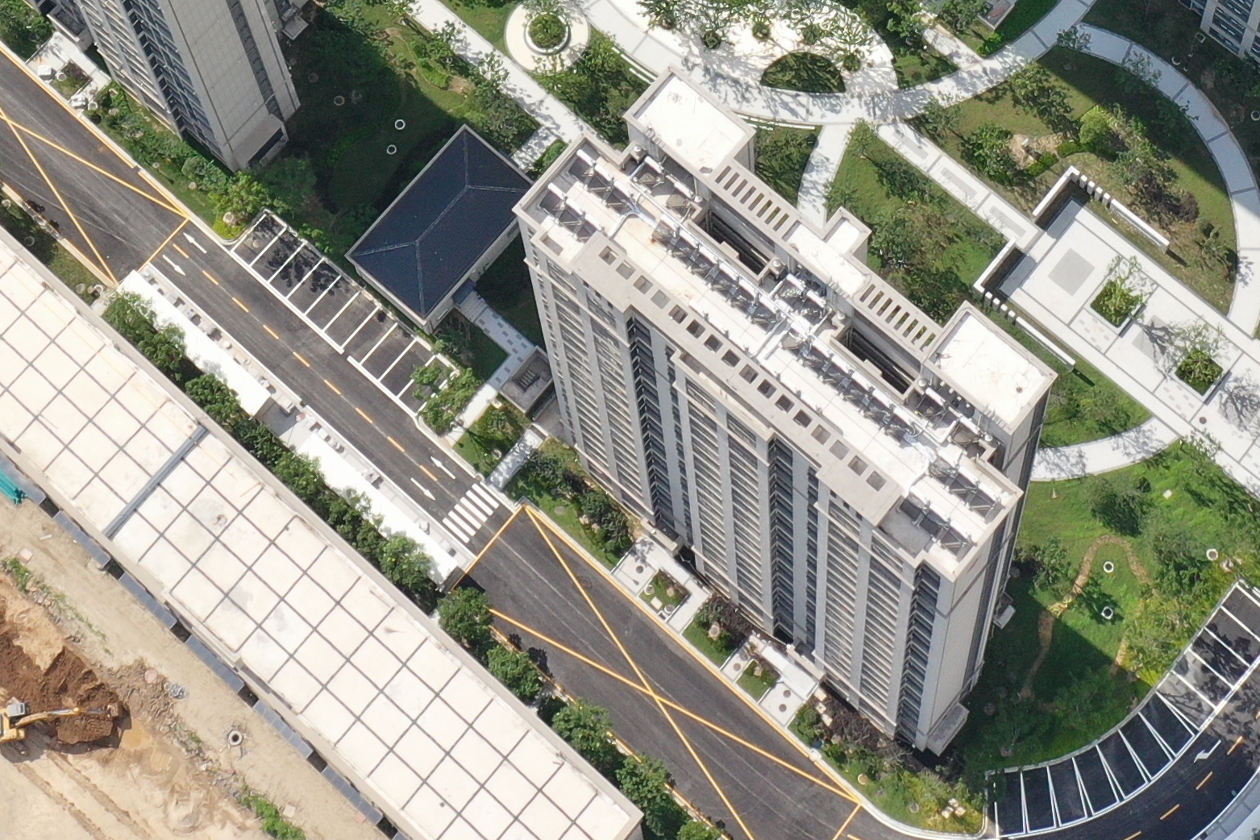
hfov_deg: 20.8
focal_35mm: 98
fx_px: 3430
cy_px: -617
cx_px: 698
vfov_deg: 12.8
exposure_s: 1/320
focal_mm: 10.26
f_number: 5.6
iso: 100
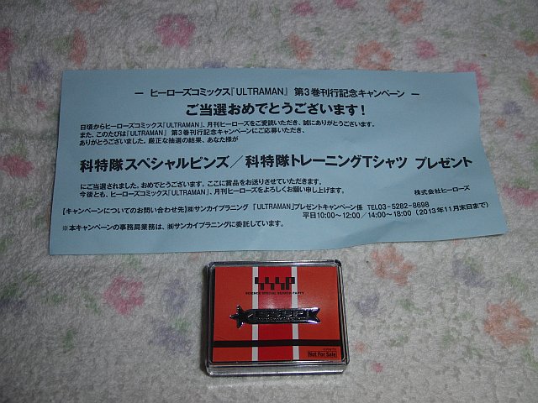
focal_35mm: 37
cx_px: 269
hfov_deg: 50.1
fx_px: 575
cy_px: 202
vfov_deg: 38.7
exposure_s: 1/60
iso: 100
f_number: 3.6
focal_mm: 6.42
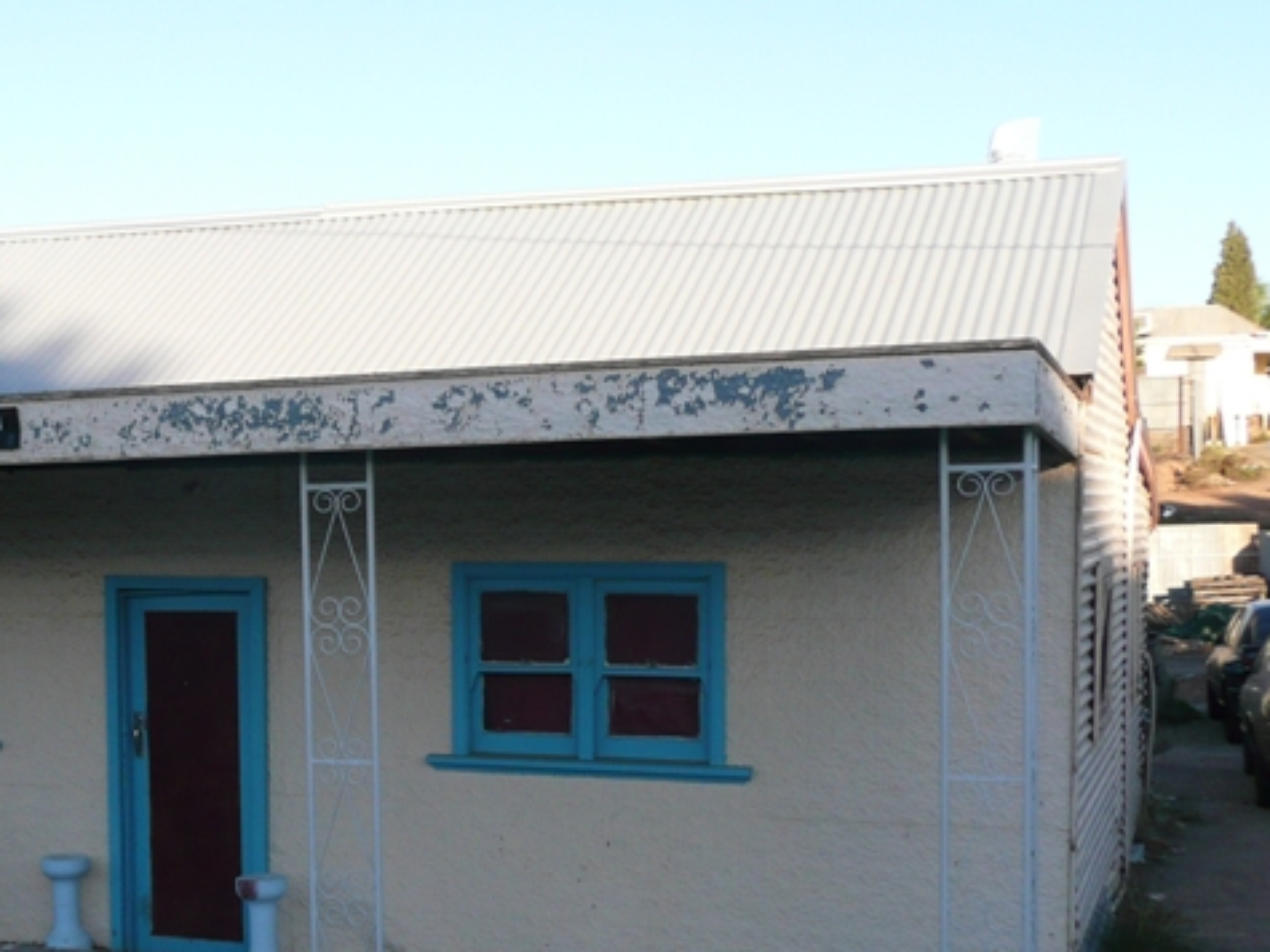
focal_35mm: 64
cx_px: 251
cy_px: 631
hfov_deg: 29.6
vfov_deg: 22.8
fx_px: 2347
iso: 100
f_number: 3.8
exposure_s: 1/320
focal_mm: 6.2
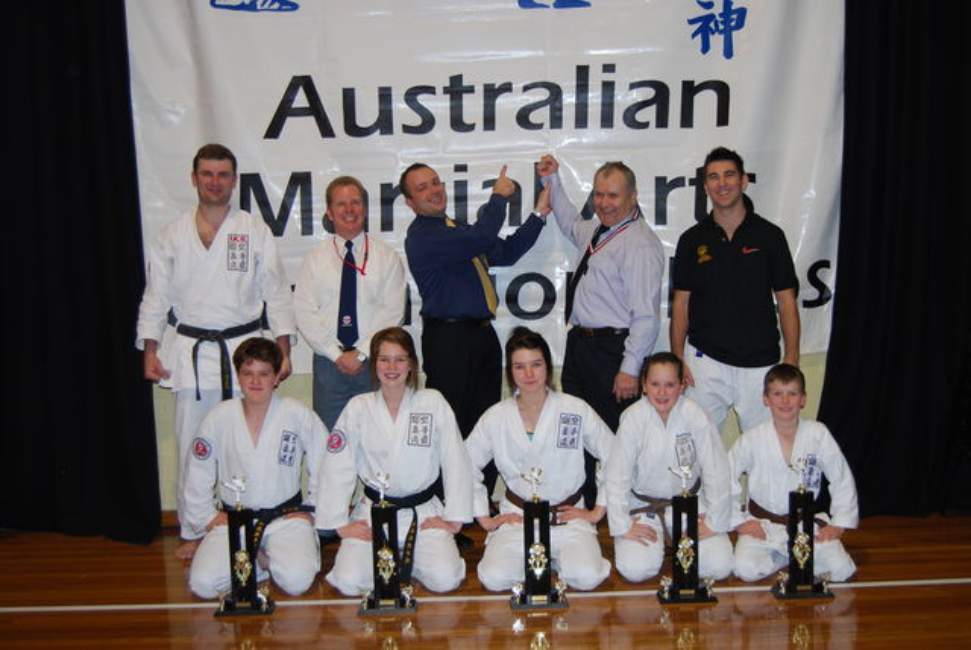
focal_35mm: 39
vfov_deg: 34.3
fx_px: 1053
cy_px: 325
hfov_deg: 49.5
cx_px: 486
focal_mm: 26
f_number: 4.2
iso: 200
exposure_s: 1/60
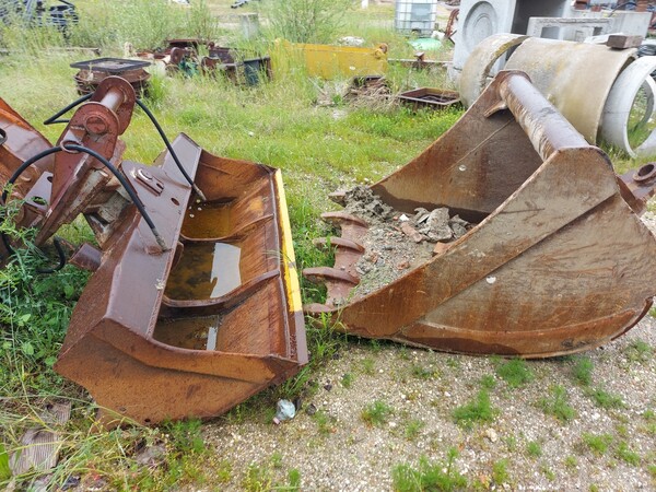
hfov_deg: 71.6
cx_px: 328
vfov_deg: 56.8
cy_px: 246
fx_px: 455
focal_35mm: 24
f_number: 1.8
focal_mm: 5.23
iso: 32
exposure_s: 1/160
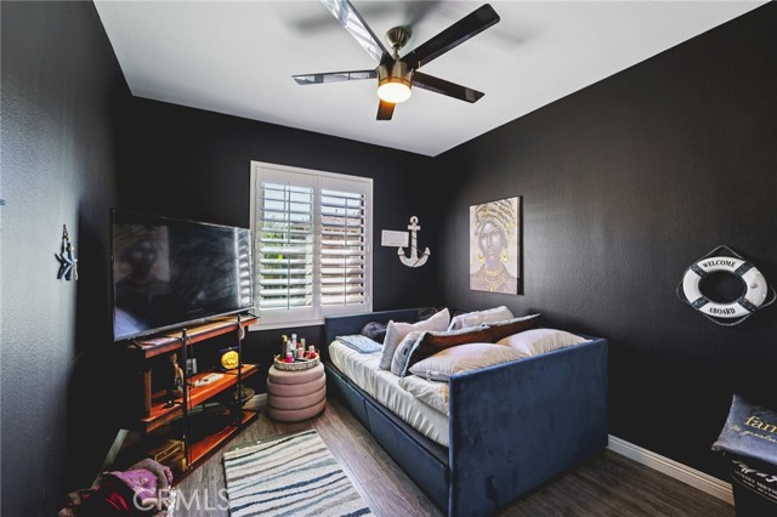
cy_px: 258
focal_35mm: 14
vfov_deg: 81.1
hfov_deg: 104.3
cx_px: 388
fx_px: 302
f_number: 9
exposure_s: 1/30
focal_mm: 14
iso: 400
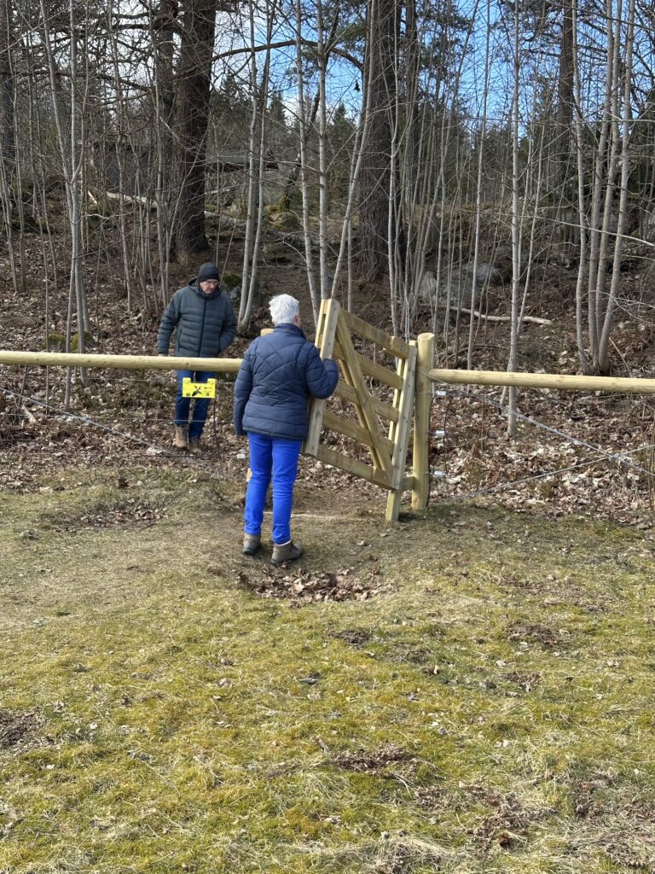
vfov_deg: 39.7
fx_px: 1211
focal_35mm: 48
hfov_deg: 30.3
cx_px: 328
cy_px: 437
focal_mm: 6.86
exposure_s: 1/740
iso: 64
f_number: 1.78
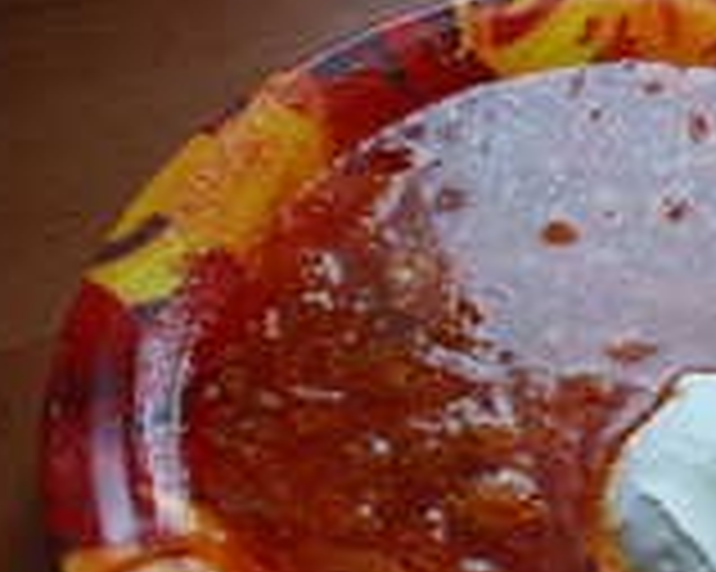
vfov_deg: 19.1
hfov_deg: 21.4
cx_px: 950
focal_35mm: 80
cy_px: 385
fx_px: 1694
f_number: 3.8
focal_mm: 20
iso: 125
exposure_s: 1/15
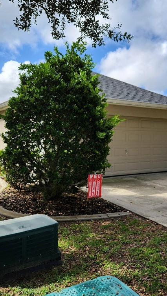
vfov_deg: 58.0
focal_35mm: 34
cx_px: 119
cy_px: 148
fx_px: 268
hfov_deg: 34.2
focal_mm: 5.4
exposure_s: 1/1163
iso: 20
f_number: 1.8
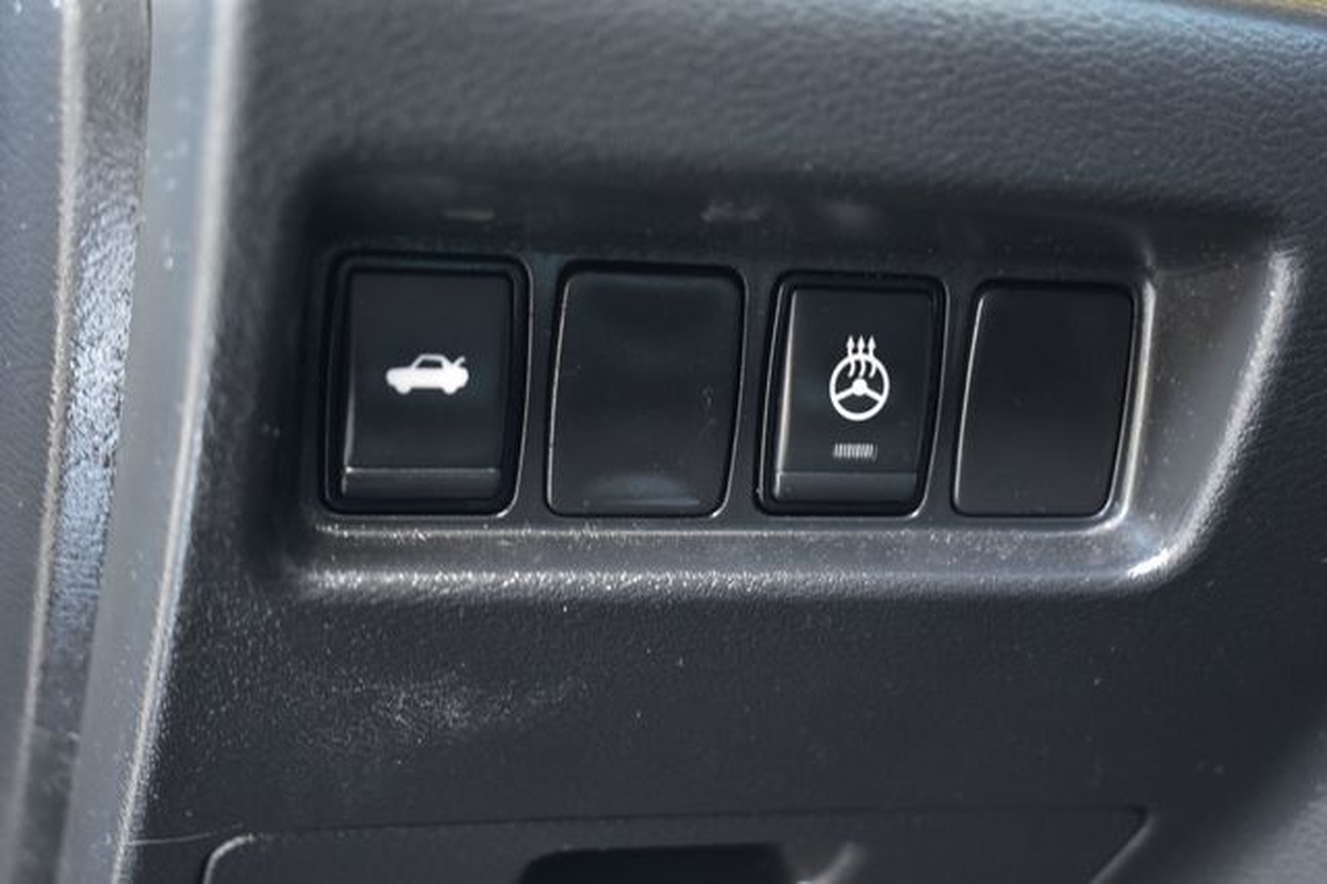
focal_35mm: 57
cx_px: 664
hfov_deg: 35.1
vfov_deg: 23.8
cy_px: 442
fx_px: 2100
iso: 1600
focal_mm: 38
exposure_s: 1/8
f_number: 4.8
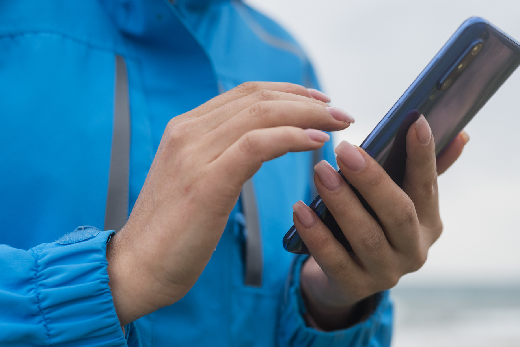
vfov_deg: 23.8
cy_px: 197
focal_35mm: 57
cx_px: 284
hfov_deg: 35.0
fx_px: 824
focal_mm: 50
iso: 320
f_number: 3.2
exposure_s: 1/2500
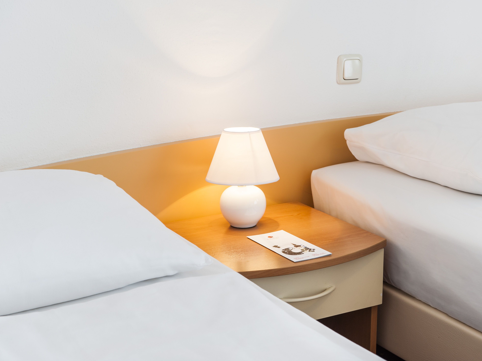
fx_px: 1058
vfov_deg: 19.4
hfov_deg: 25.6
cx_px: 270
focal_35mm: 76
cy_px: 180
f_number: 8
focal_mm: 70
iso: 200
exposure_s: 1/10
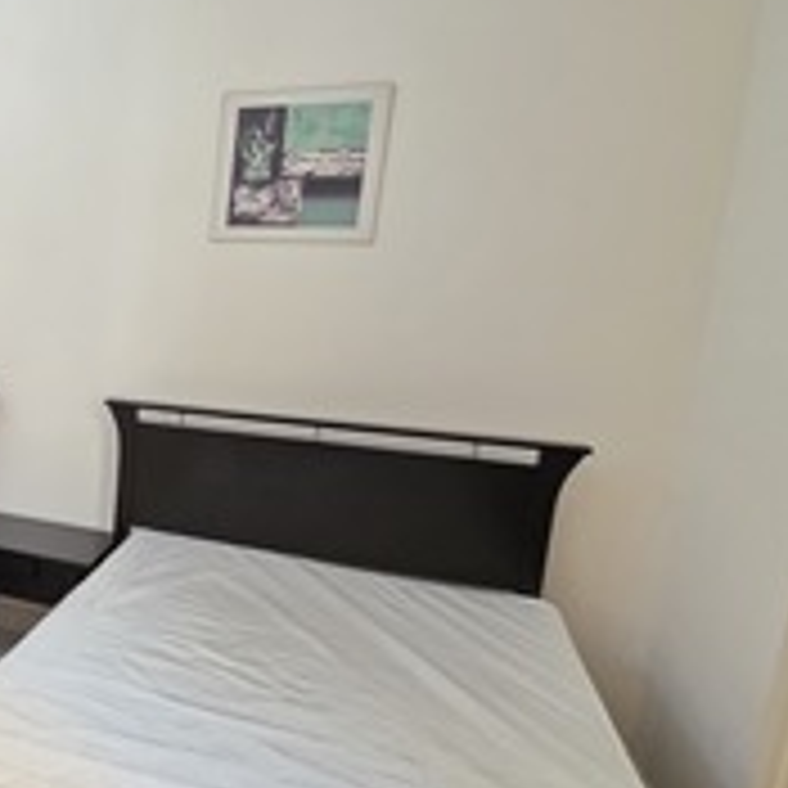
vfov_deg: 54.0
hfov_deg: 41.2
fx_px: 773
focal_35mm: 30
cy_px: 412
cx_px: -110
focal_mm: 2.2
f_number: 1.9
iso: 500
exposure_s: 1/50
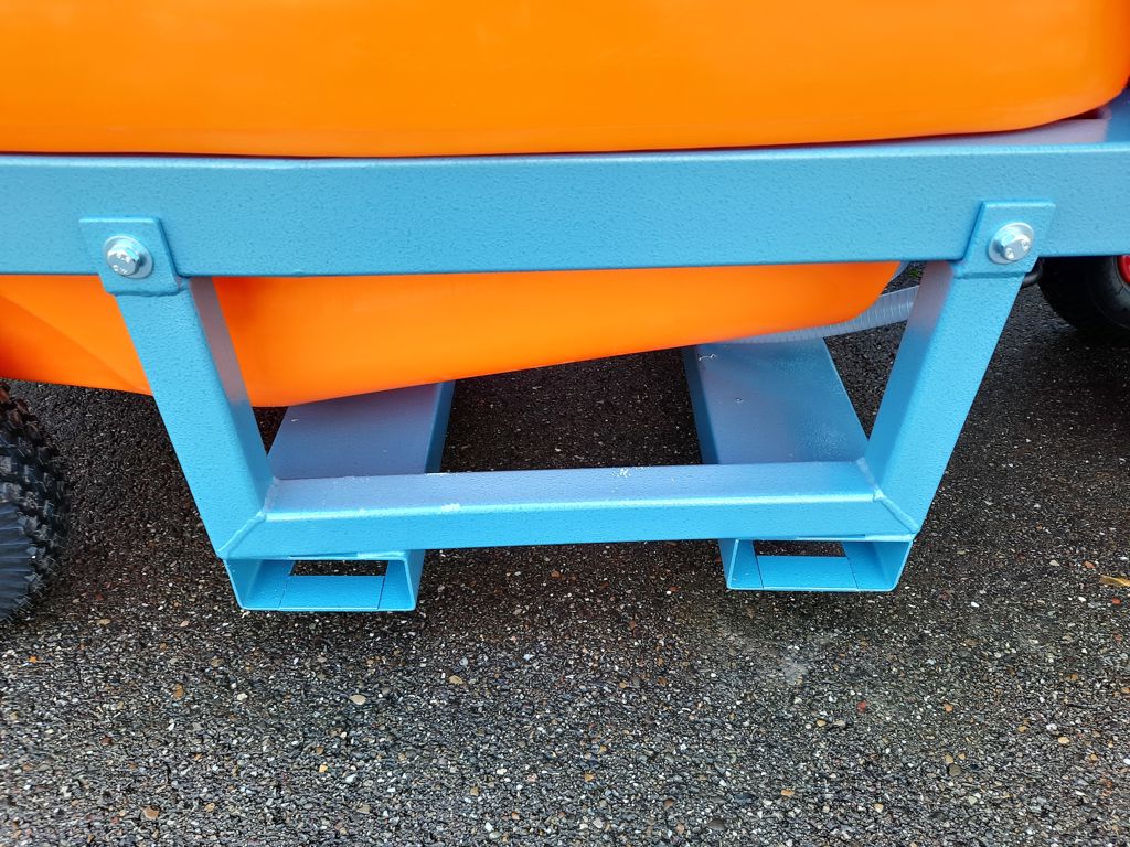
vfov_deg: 54.9
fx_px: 816
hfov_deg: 69.4
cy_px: 424
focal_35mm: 25
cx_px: 565
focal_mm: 4.6
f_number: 2
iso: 50
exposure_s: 1/50
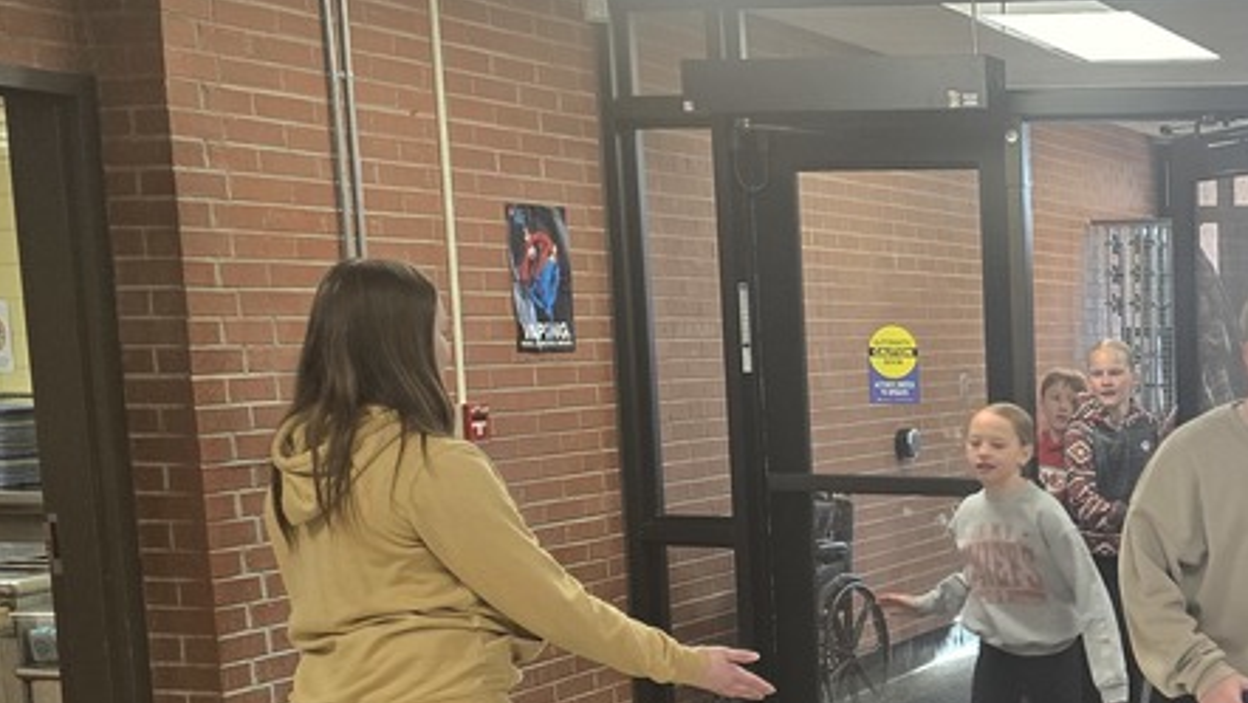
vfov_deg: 20.4
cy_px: 613
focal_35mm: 58
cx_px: 1344
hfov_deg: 32.1
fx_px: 1920
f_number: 1.7
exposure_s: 1/120
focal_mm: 6.3
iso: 125
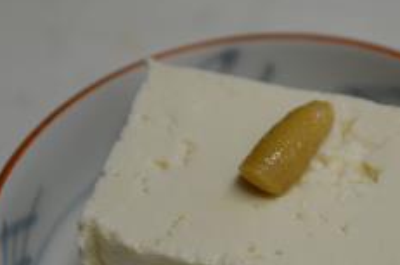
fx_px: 2018
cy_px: 164
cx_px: 303
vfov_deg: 7.5
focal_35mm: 182
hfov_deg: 11.3
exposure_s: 1/100
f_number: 4
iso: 400
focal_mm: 70
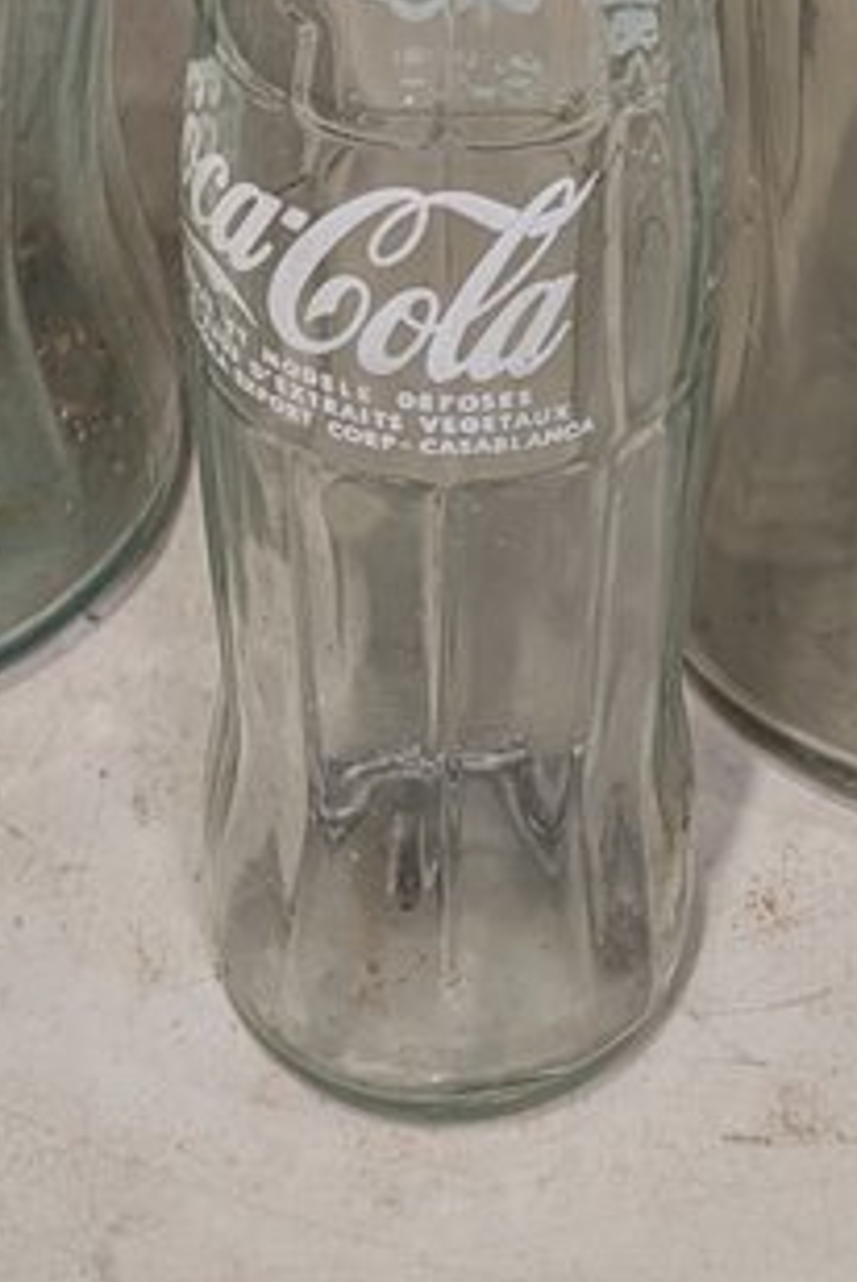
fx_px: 3278
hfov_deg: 14.9
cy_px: -552
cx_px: 314
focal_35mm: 92
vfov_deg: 19.7
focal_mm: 6.9
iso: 47
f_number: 1.68
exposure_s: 1/106
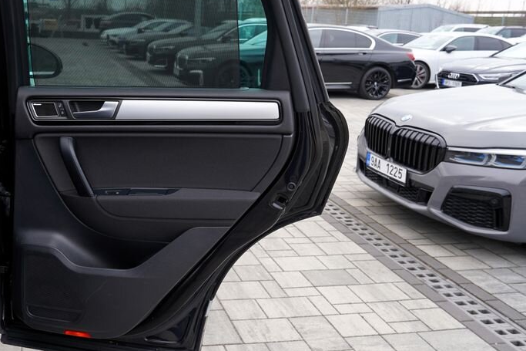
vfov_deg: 36.6
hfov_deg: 51.3
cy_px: 129
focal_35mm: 36
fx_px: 526
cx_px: 144
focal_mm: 24
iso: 100
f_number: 5.6
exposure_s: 1/125
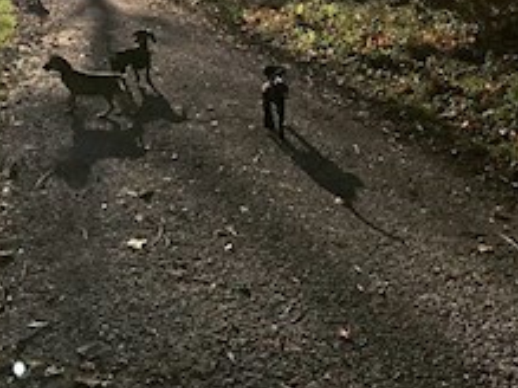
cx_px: 17
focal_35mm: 64
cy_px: 6
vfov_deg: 22.1
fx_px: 957
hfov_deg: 28.6
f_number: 1.8
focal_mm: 3.99
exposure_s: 1/1088
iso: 20
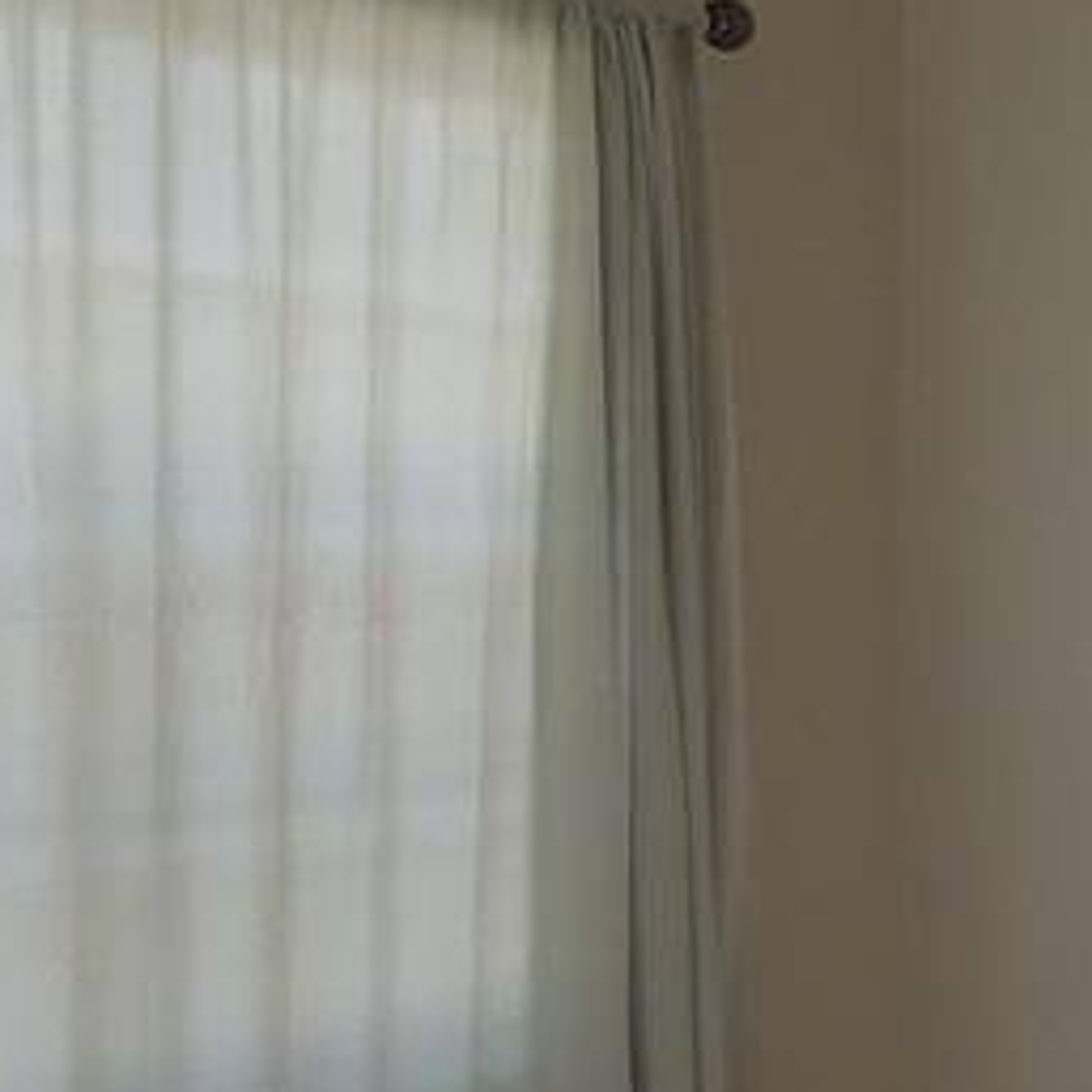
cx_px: 1848
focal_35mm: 88
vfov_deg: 19.7
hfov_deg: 16.9
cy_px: 642
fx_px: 3141
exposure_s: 1/50
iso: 125
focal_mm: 4.5
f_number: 3.3
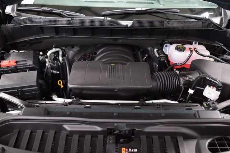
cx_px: 115
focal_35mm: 36
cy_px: 76
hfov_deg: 53.1
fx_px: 230
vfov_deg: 36.9
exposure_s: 1/40
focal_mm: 24
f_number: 2.8
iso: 1600
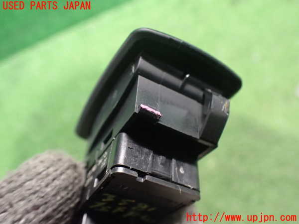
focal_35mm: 30
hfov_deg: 60.0
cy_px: 112
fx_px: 259
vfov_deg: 46.8
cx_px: 150
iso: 1250
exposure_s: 1/30
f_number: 2.3
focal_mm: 5.4
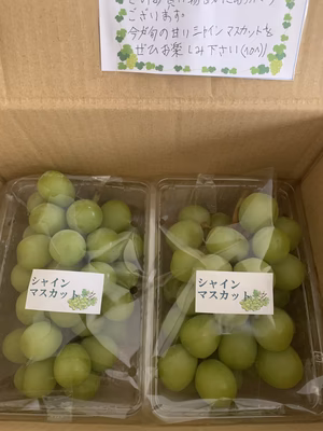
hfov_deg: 53.1
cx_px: 162
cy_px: 216
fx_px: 323
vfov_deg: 67.3
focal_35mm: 26
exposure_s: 1/46
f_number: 1.8
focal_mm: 4.25
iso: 400
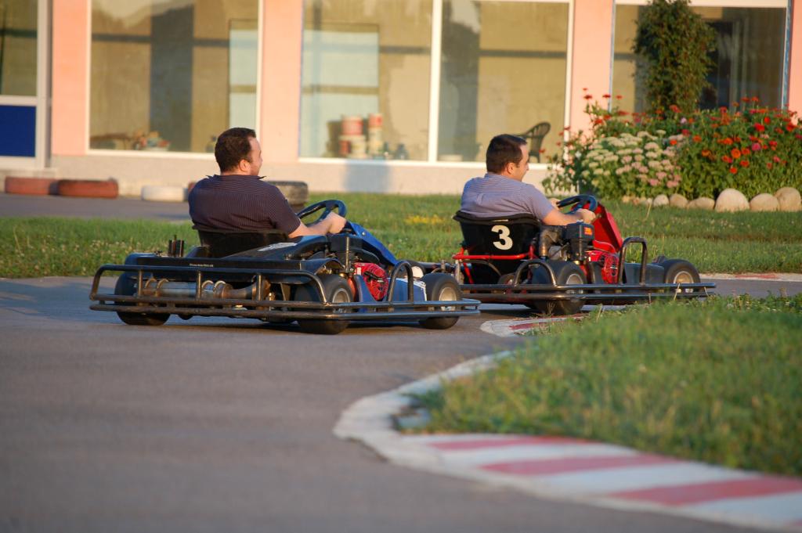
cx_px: 401
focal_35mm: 202
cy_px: 266
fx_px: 4508
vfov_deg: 6.8
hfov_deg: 10.2
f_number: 5
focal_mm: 135
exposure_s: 1/500
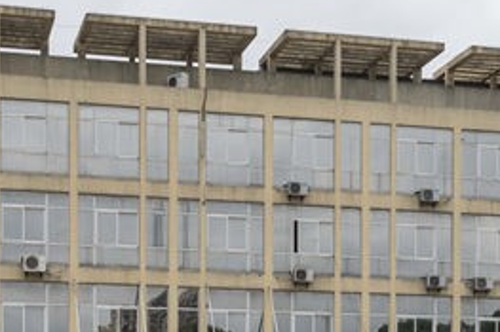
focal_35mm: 64
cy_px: 206
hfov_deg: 31.4
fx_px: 888
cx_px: 213
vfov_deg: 21.2
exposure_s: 1/2000
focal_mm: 21
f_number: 8
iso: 400
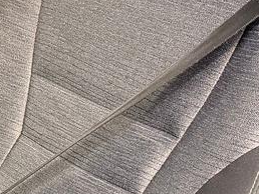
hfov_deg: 15.2
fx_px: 891
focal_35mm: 119
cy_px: 171
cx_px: -135
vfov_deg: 12.4
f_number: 1.78
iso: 640
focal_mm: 6.76
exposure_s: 1/40
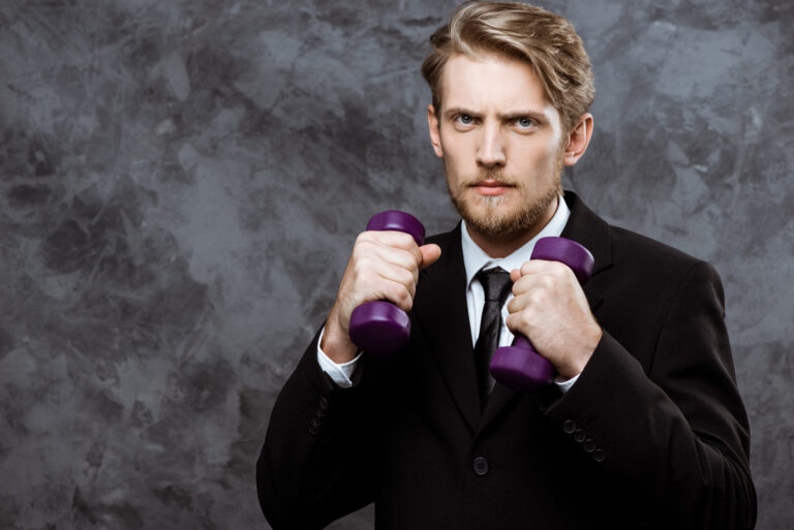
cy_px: 265
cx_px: 397
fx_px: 2317
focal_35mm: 105
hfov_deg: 19.4
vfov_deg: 13.1
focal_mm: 105
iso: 100
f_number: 7.1
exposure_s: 1/160
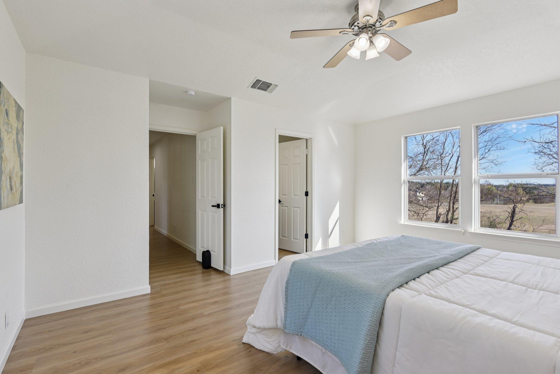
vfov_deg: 70.5
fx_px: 265
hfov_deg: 93.3
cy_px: 187
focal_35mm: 17
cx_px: 280
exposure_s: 1/80
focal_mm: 17
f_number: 8
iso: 400
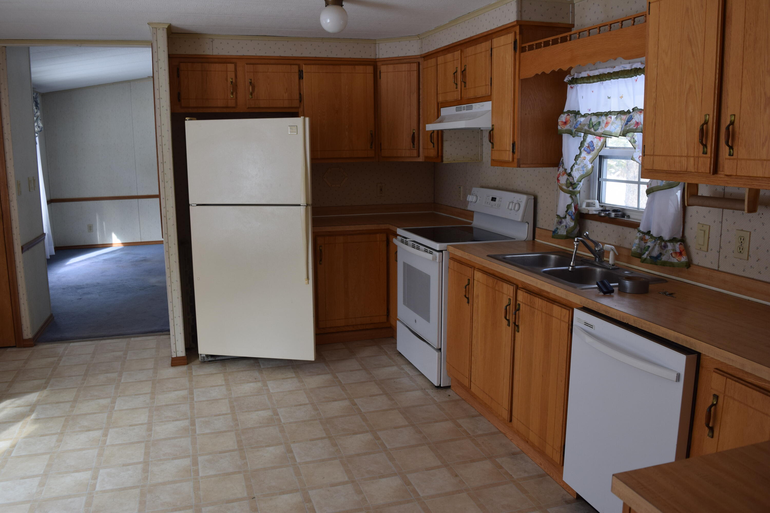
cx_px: 385
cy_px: 256
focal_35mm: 30
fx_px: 642
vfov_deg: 43.6
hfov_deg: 61.9
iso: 400
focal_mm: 20
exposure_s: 1/160
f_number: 6.3
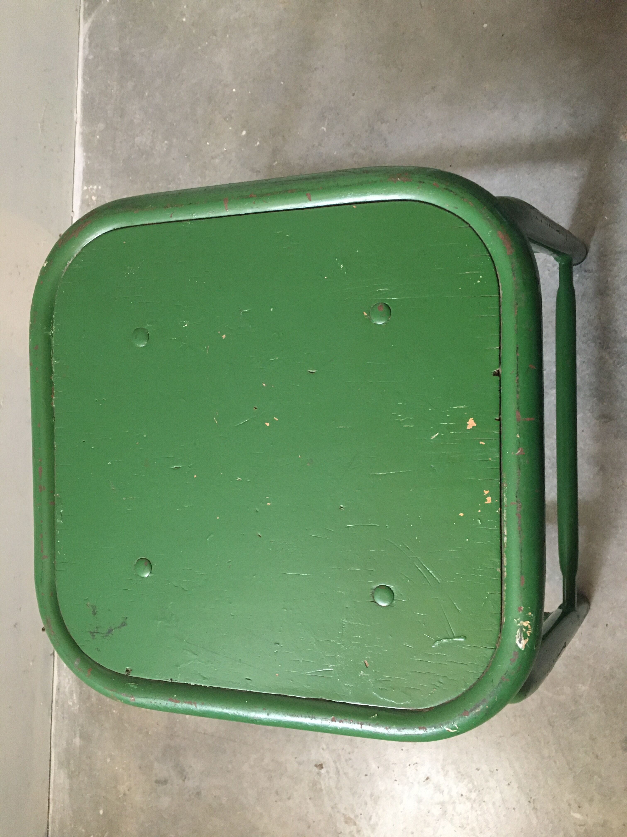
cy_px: 418
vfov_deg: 61.7
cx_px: 314
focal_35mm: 29
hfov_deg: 48.2
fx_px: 700
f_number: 2.2
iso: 200
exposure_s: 1/33
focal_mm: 4.15
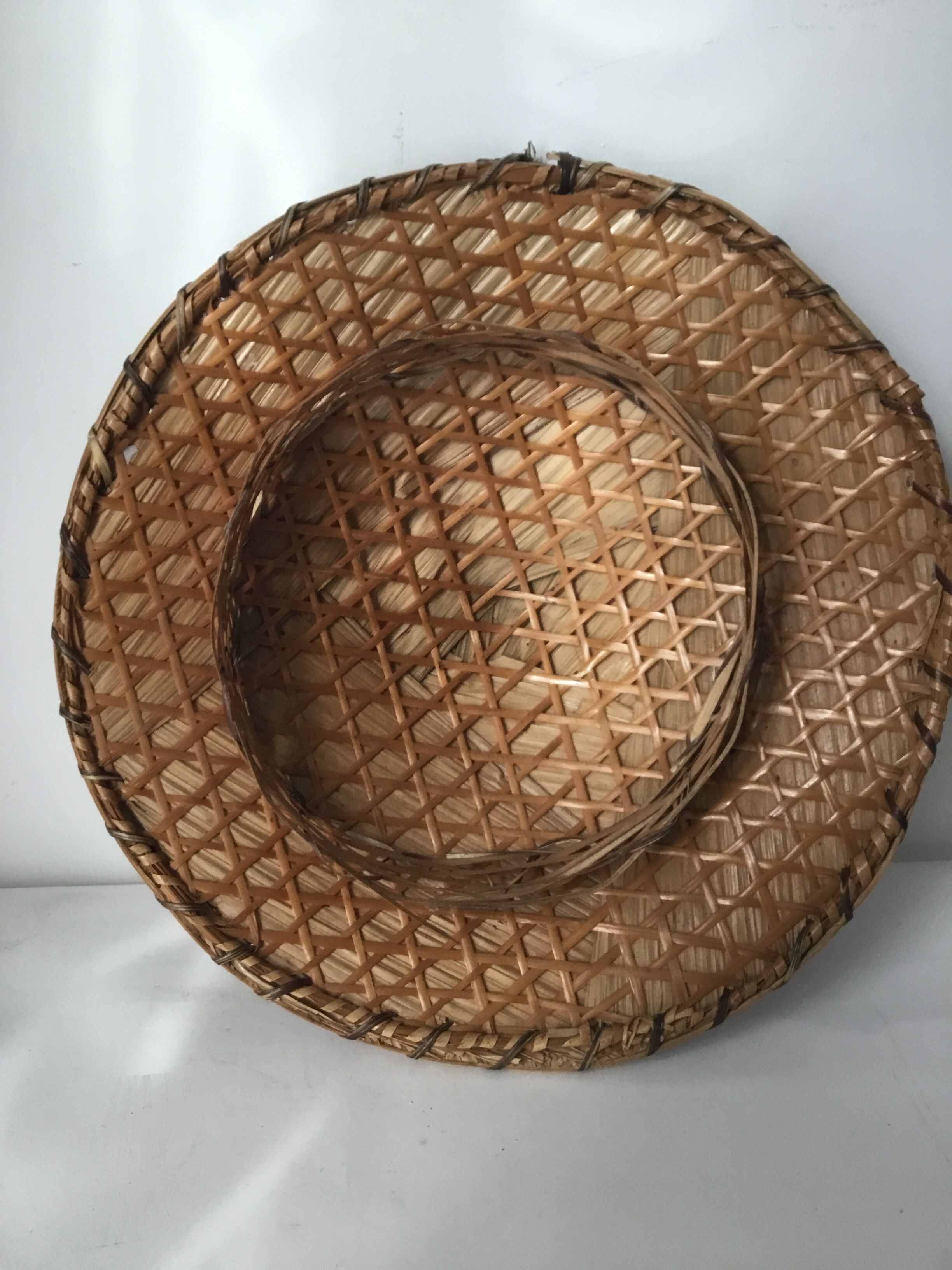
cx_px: 476
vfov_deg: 58.4
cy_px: 635
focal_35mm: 31
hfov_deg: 45.4
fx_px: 1137
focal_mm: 3.3
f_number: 2.4
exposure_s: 1/33
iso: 50
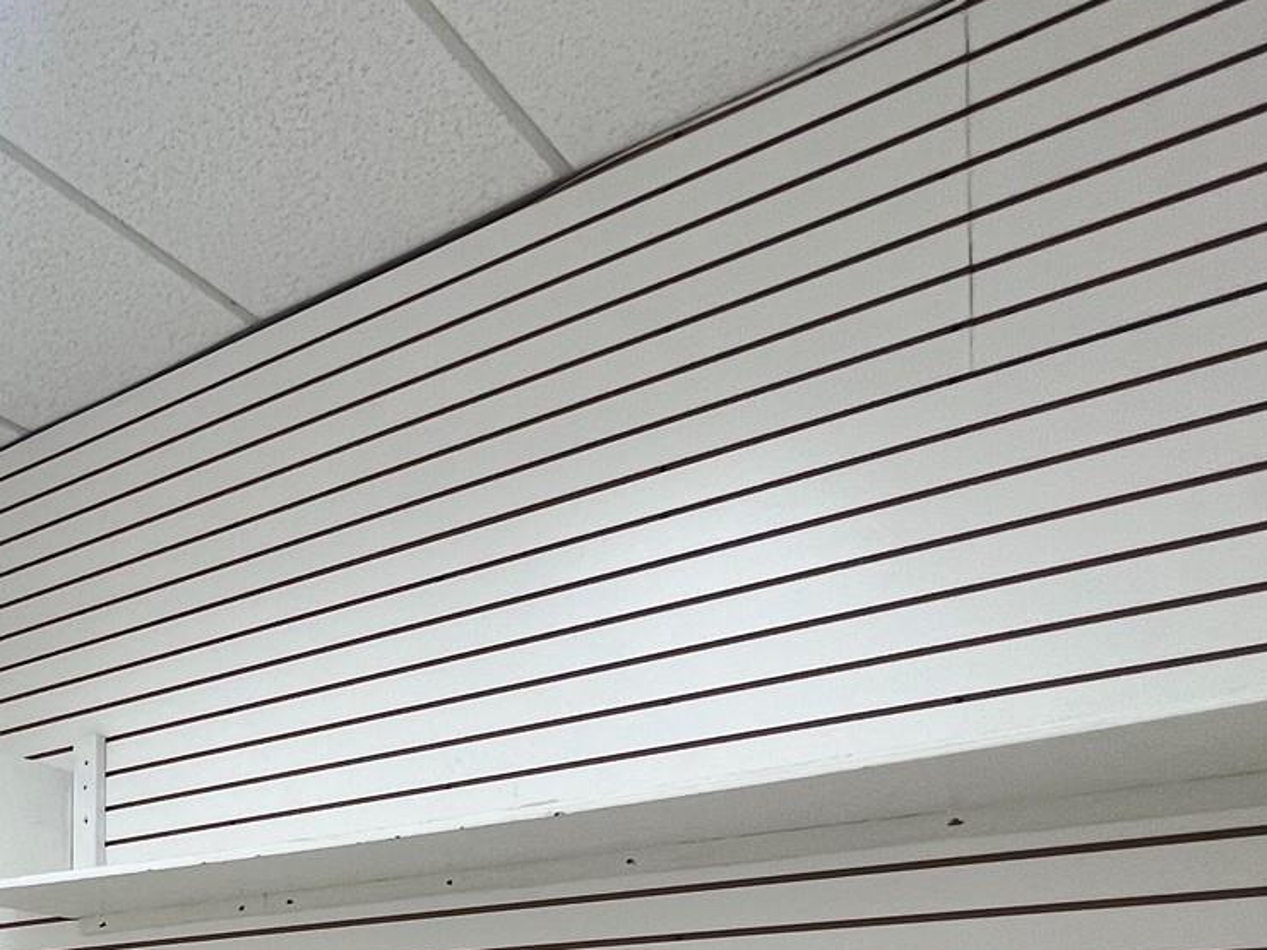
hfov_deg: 41.8
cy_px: 1080
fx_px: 1318
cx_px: -96
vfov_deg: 33.7
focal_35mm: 36
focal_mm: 1.57
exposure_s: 1/59
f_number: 1.8
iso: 125
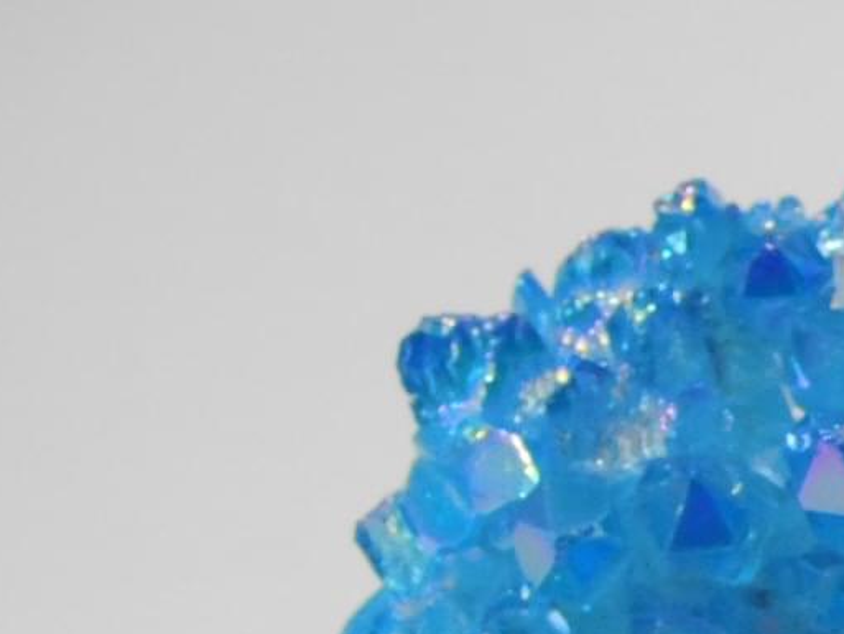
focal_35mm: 376
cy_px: 794
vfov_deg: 3.9
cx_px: 1147
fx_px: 9170
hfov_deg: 5.2
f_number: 5
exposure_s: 1/30
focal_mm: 23.7
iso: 640
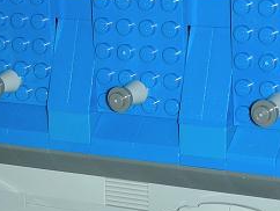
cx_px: 27
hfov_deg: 11.7
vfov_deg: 8.8
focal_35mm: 168
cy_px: 189
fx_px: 1360
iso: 50
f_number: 3.5
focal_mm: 8.8
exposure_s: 1/60
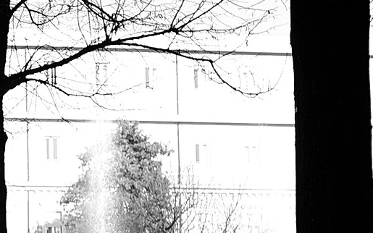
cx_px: -269
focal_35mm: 171
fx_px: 1738
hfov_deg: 11.5
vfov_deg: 7.6
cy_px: 275
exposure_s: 1/640
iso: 100
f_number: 2.8
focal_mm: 24
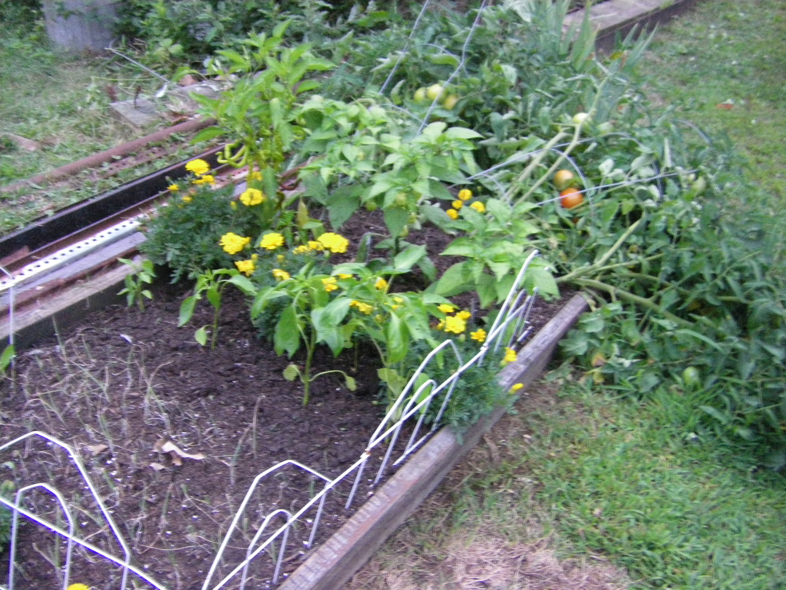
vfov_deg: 37.7
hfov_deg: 49.0
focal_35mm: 38
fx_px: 863
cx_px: 393
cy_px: 295
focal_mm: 6.3
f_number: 3.5
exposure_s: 1/6
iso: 800
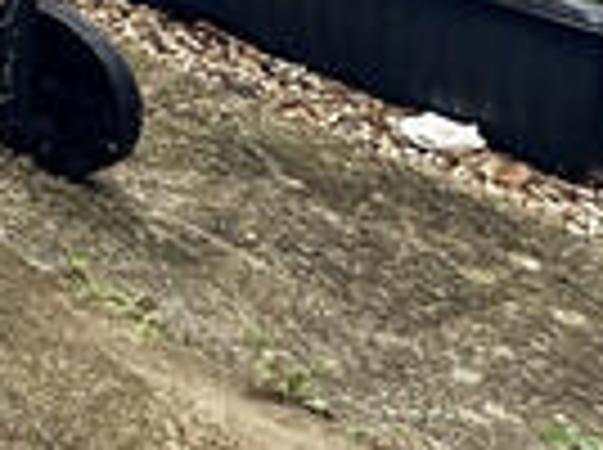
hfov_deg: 11.7
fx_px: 1861
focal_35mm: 107
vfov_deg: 11.3
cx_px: -1130
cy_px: -657
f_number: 2.2
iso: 40
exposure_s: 1/280
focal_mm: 2.22
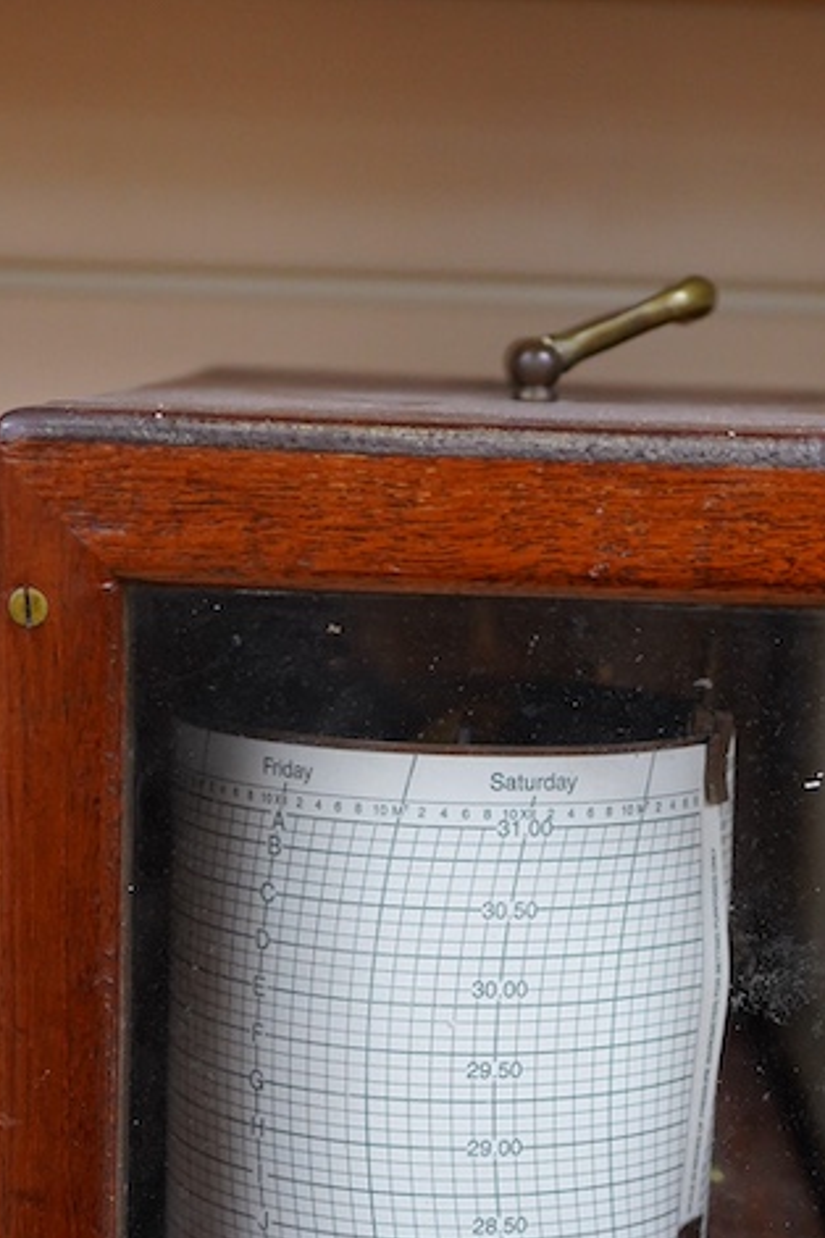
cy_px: 967
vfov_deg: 23.3
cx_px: 515
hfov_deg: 15.9
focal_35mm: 86
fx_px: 2956
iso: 1250
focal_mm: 30
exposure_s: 1/125
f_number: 3.5
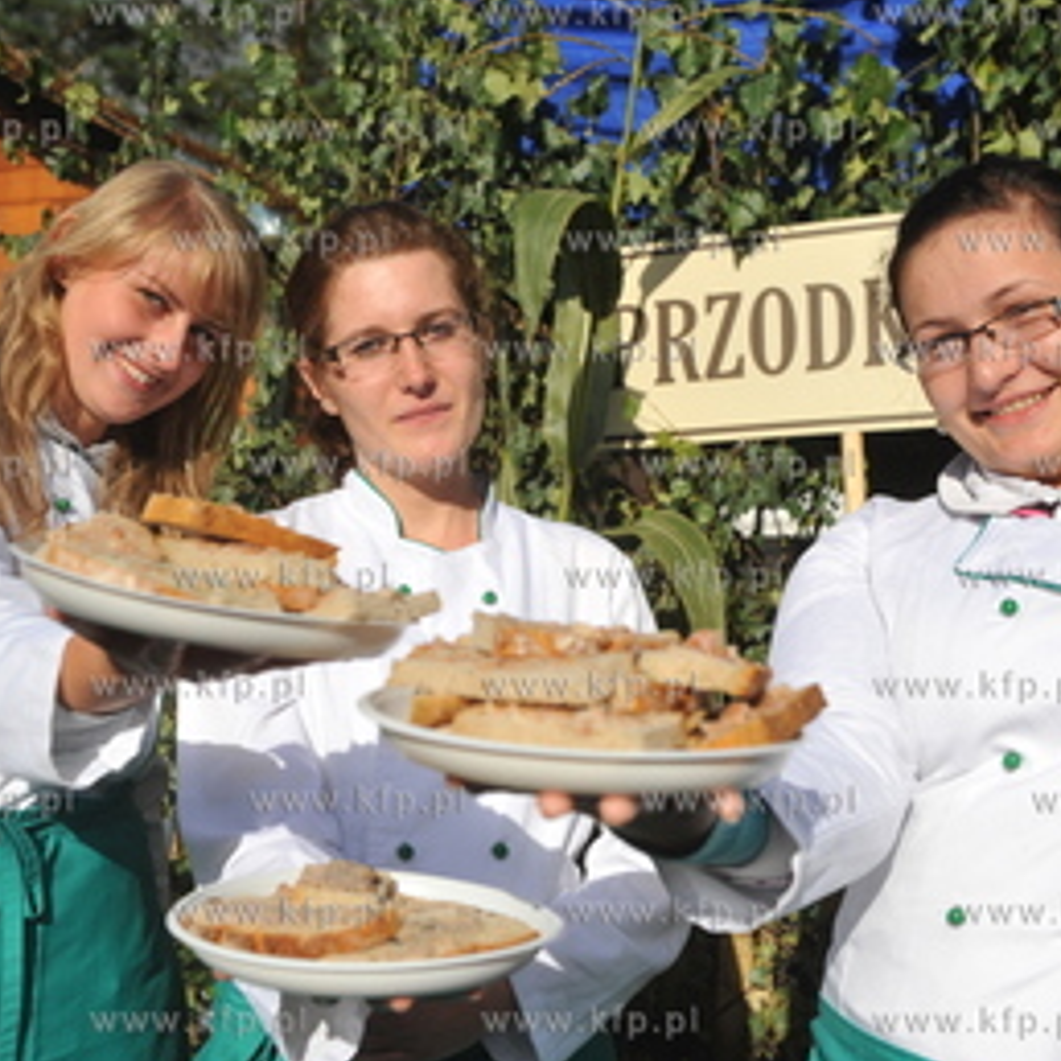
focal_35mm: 46
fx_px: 1595
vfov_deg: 36.8
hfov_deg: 36.8
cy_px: 518
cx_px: 502
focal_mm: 35
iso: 800
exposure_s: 1/8000
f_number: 5.6
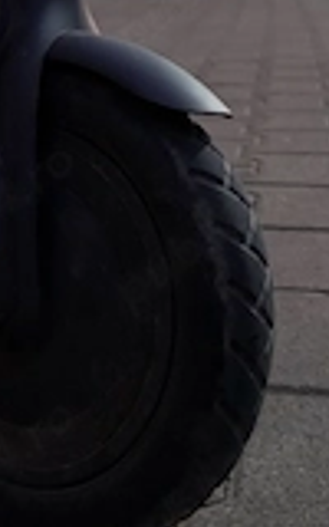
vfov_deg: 28.1
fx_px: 990
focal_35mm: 69
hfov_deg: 18.6
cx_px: 33
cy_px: 10
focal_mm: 5.96
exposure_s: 1/25
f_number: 1.6
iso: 640
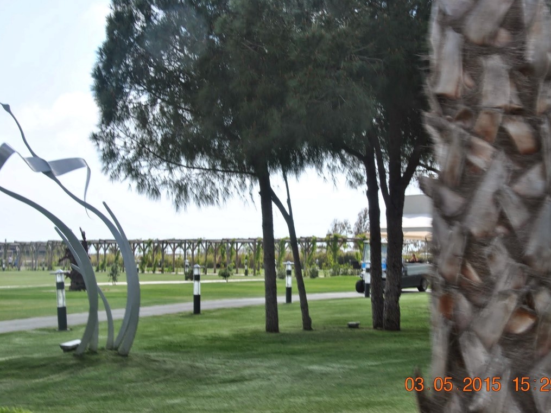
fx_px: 987
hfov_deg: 31.2
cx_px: 307
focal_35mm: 62
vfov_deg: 23.6
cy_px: 207
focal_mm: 38
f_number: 10
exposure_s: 1/200
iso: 100
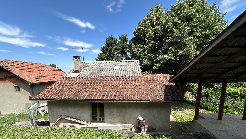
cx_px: 124
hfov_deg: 99.4
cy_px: 88
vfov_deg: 65.9
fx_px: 104
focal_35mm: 16
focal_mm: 2.22
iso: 40
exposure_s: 1/1135
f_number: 2.2
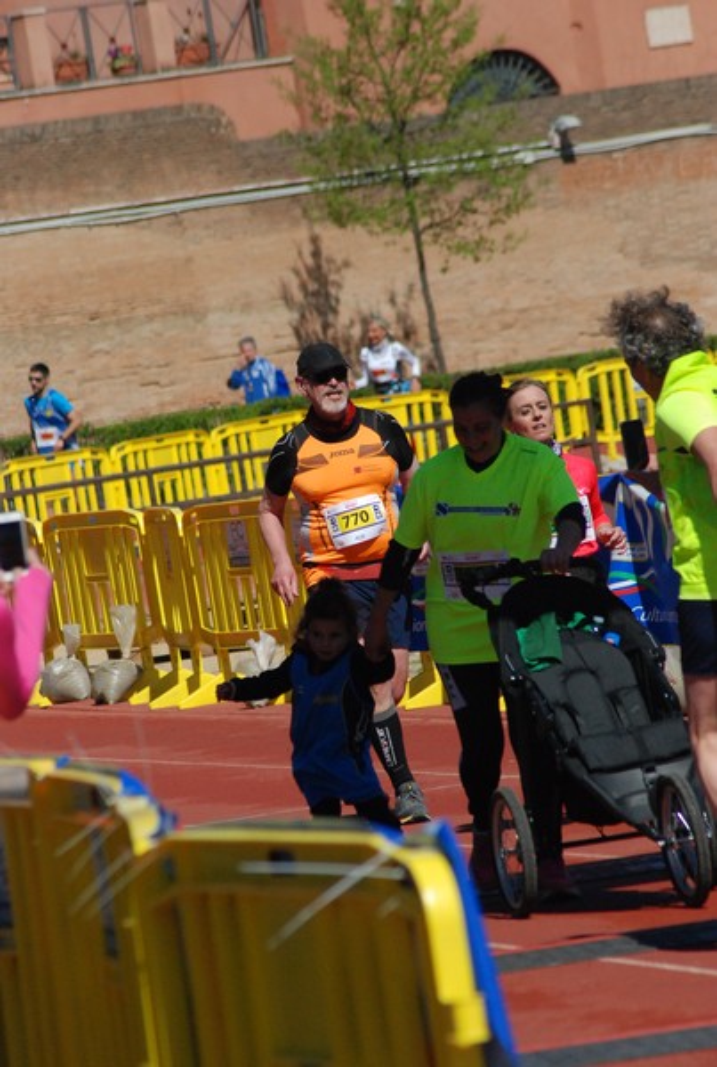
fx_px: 11145
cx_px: 358
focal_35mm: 375
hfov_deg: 3.7
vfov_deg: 5.5
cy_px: 534
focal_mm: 250
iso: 1000
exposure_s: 1/2500
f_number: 9
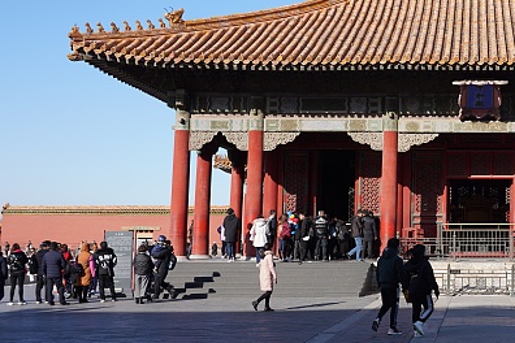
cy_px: 145
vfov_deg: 21.9
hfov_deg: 30.7
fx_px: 887
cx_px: 477
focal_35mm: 62
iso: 100
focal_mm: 24
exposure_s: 1/400
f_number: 5.6
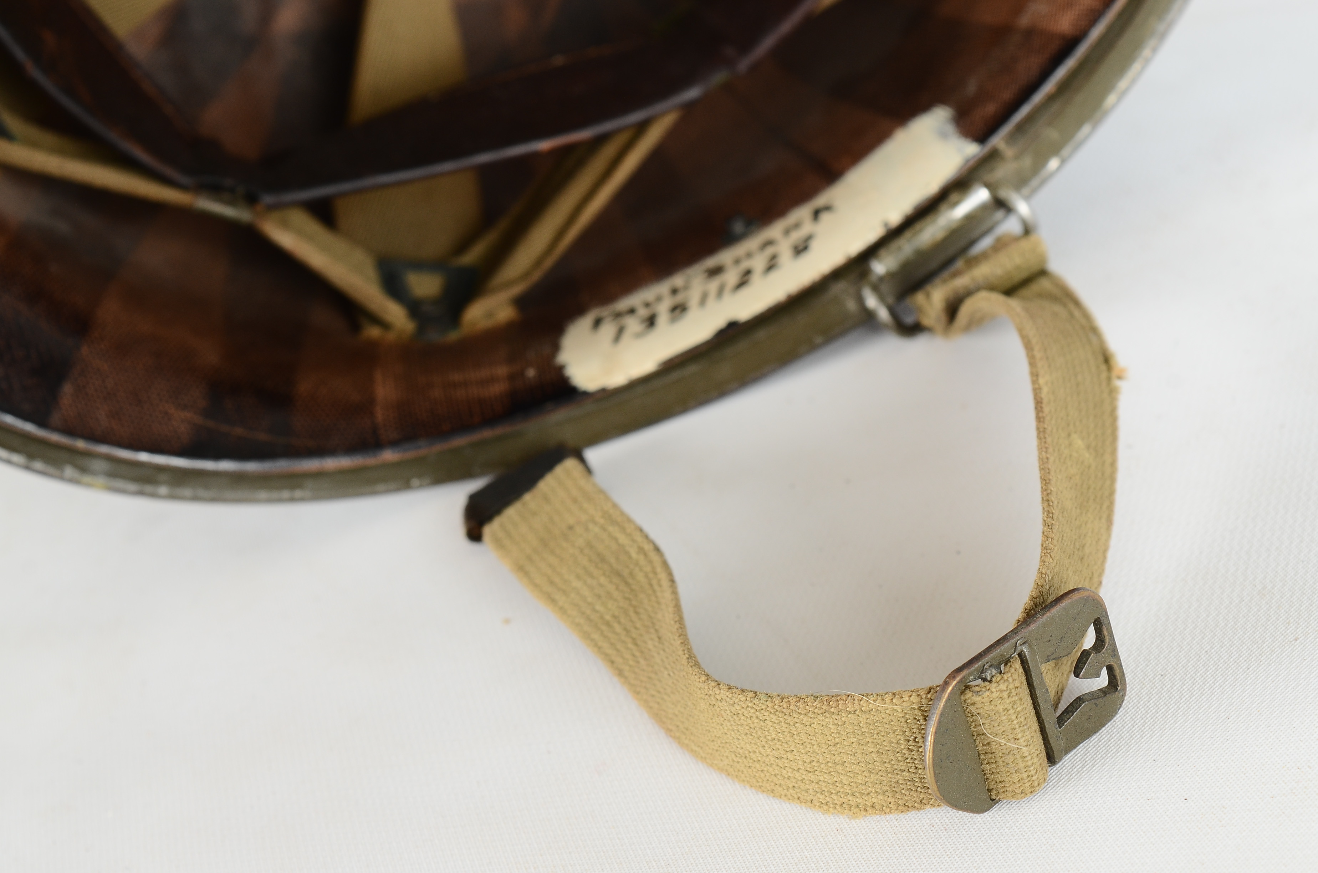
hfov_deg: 26.0
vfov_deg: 17.4
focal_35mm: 78
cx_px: 659
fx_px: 2850
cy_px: 436
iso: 320
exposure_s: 1/60
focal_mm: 52
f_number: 10
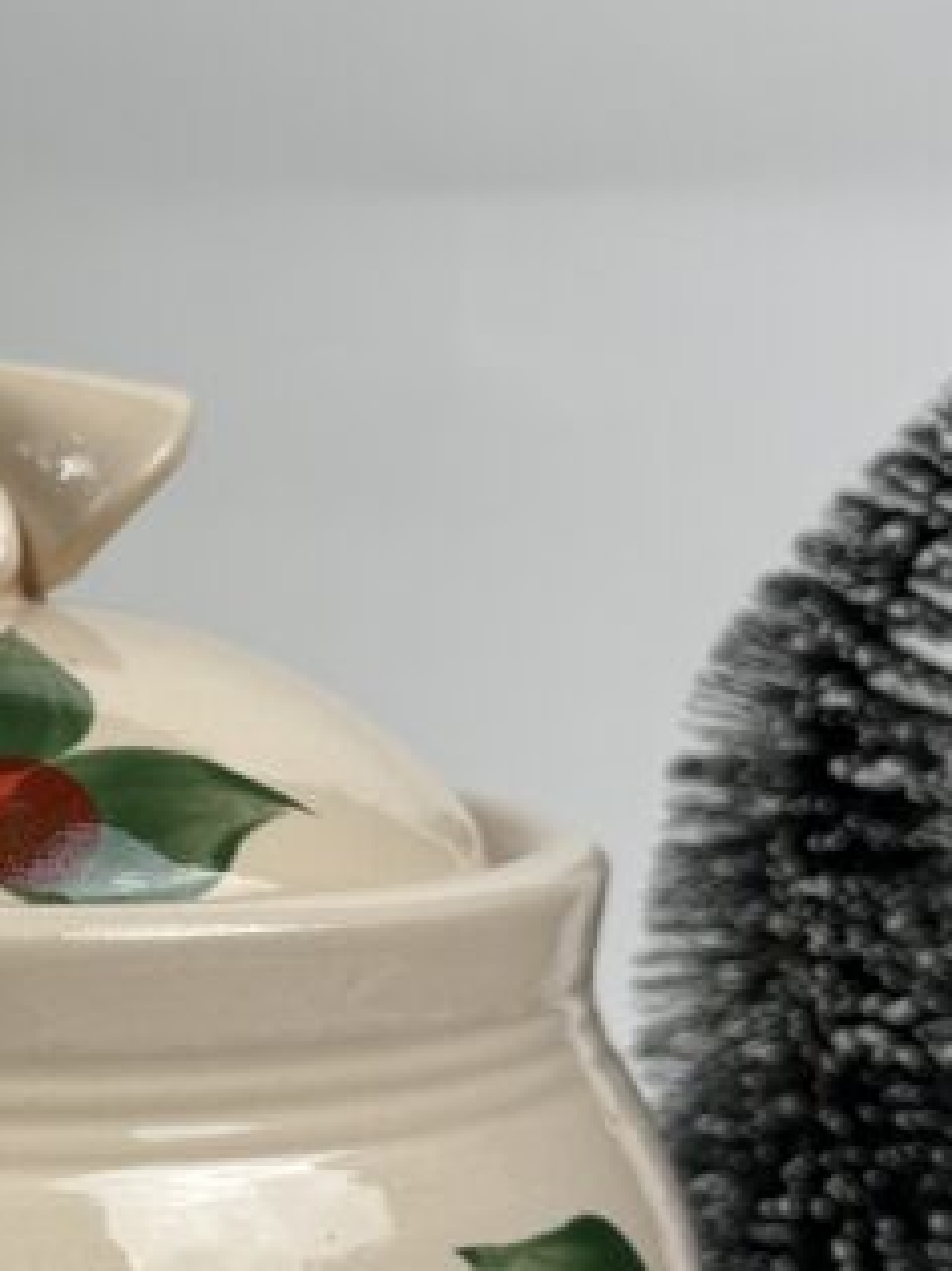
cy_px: 916
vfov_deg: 24.8
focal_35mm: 78
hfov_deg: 18.1
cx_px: -137
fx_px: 2862
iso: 64
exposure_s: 1/121
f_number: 1.78
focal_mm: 6.76
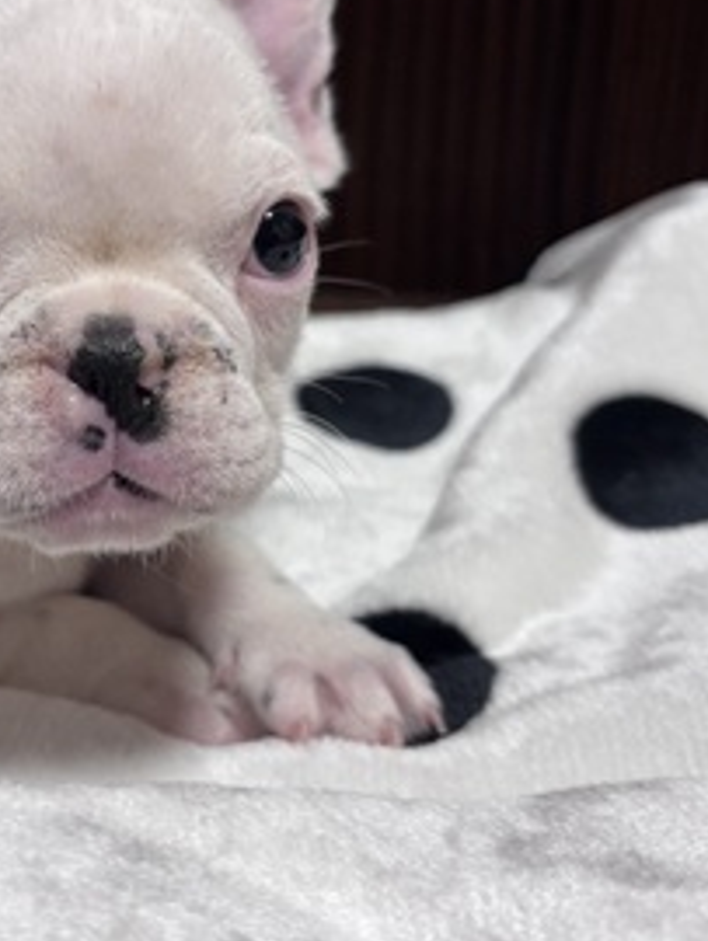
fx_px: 1307
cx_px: 106
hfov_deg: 29.4
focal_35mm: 48
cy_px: 430
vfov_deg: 39.6
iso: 125
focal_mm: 5.96
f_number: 1.6
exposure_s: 1/69
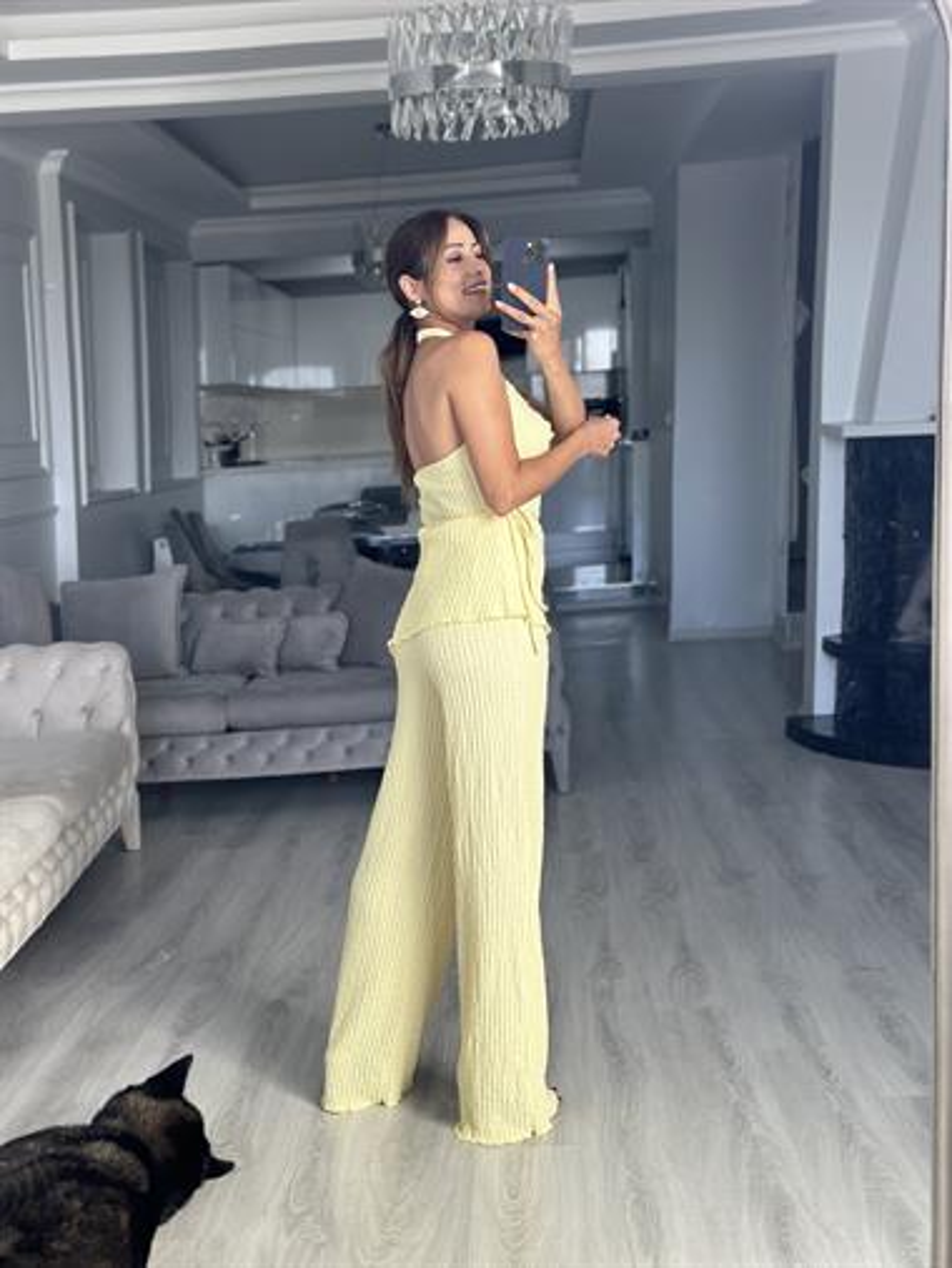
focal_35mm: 48
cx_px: 476
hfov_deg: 30.3
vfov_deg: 39.6
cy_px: 634
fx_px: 1759
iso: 125
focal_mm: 6.86
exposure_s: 1/143
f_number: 1.78
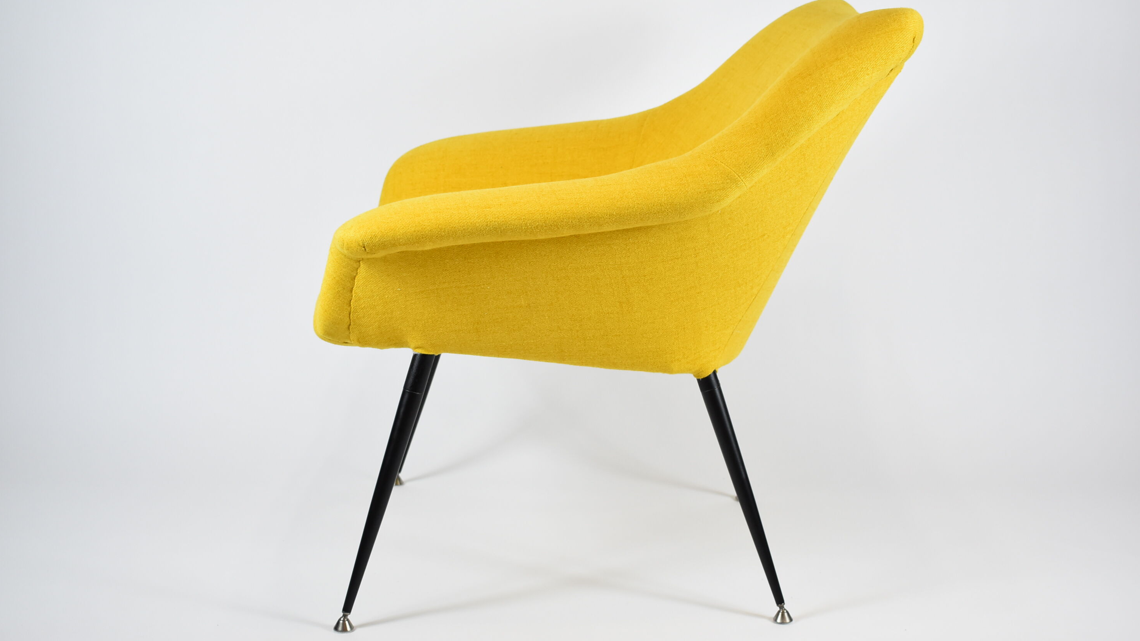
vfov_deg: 23.5
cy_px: 296
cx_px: 563
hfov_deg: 40.6
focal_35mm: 51
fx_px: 1542
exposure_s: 1/125
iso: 800
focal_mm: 32
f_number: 5
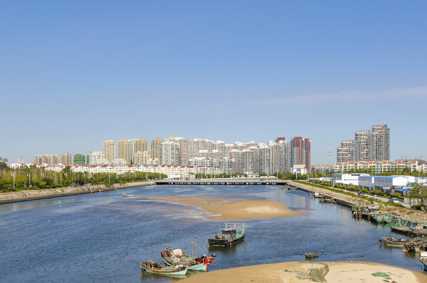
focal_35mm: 45
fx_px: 528
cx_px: 235
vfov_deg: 30.0
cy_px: 130
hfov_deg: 44.0
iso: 100
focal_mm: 25
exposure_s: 1/320
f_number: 9
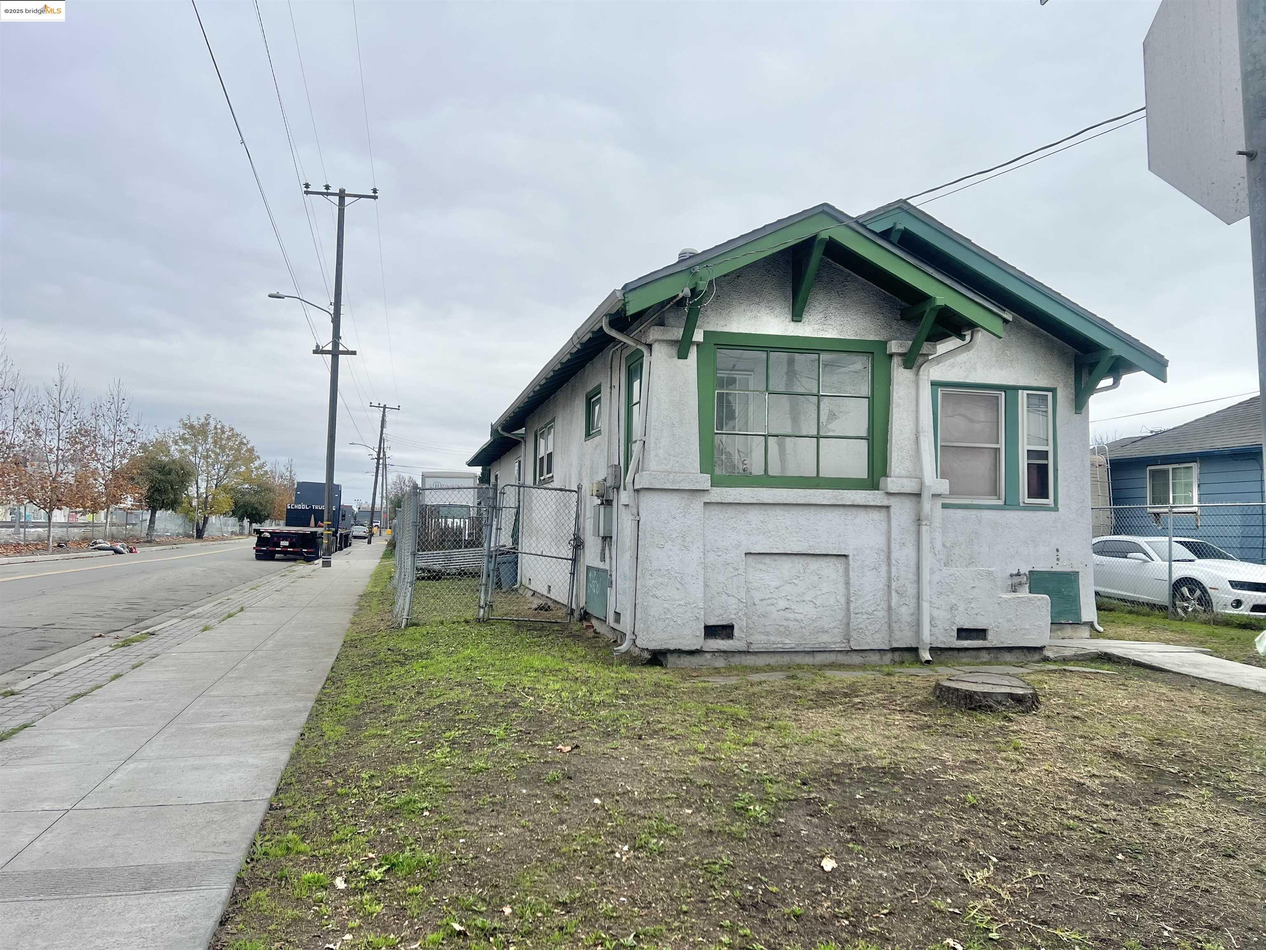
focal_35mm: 26
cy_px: 475
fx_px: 951
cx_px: 633
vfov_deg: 53.1
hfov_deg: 67.3
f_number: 1.5
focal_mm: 5.7
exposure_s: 1/2123
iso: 50
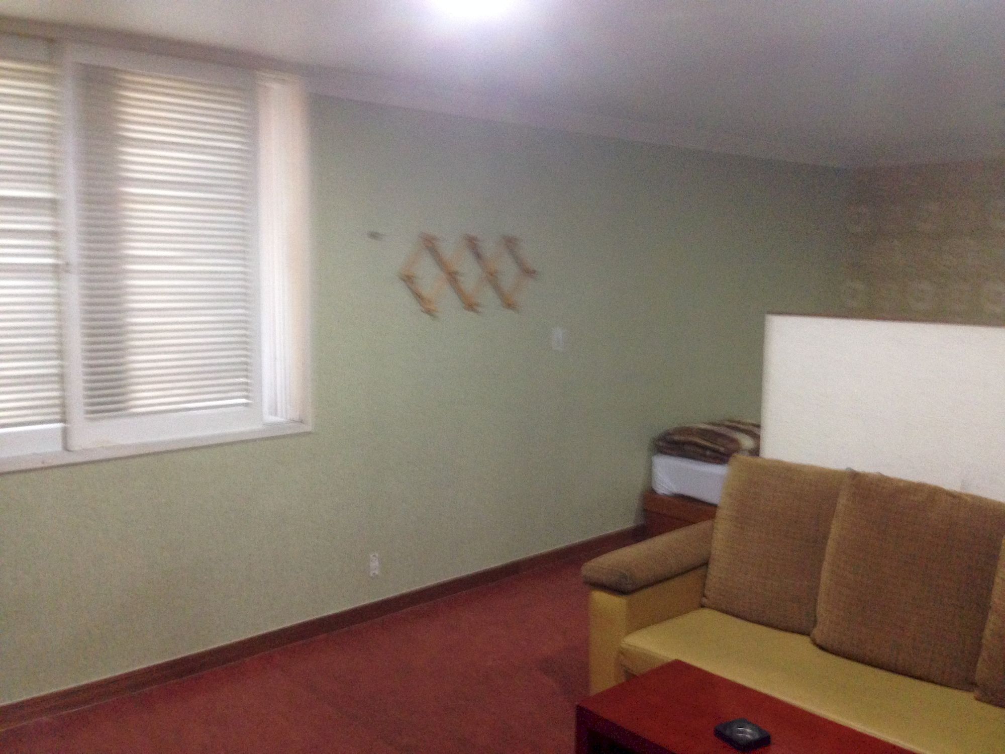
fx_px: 958
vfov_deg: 42.9
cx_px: 502
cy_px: 377
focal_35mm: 33
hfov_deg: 55.4
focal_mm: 4.12
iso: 400
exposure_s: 1/20
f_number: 2.4
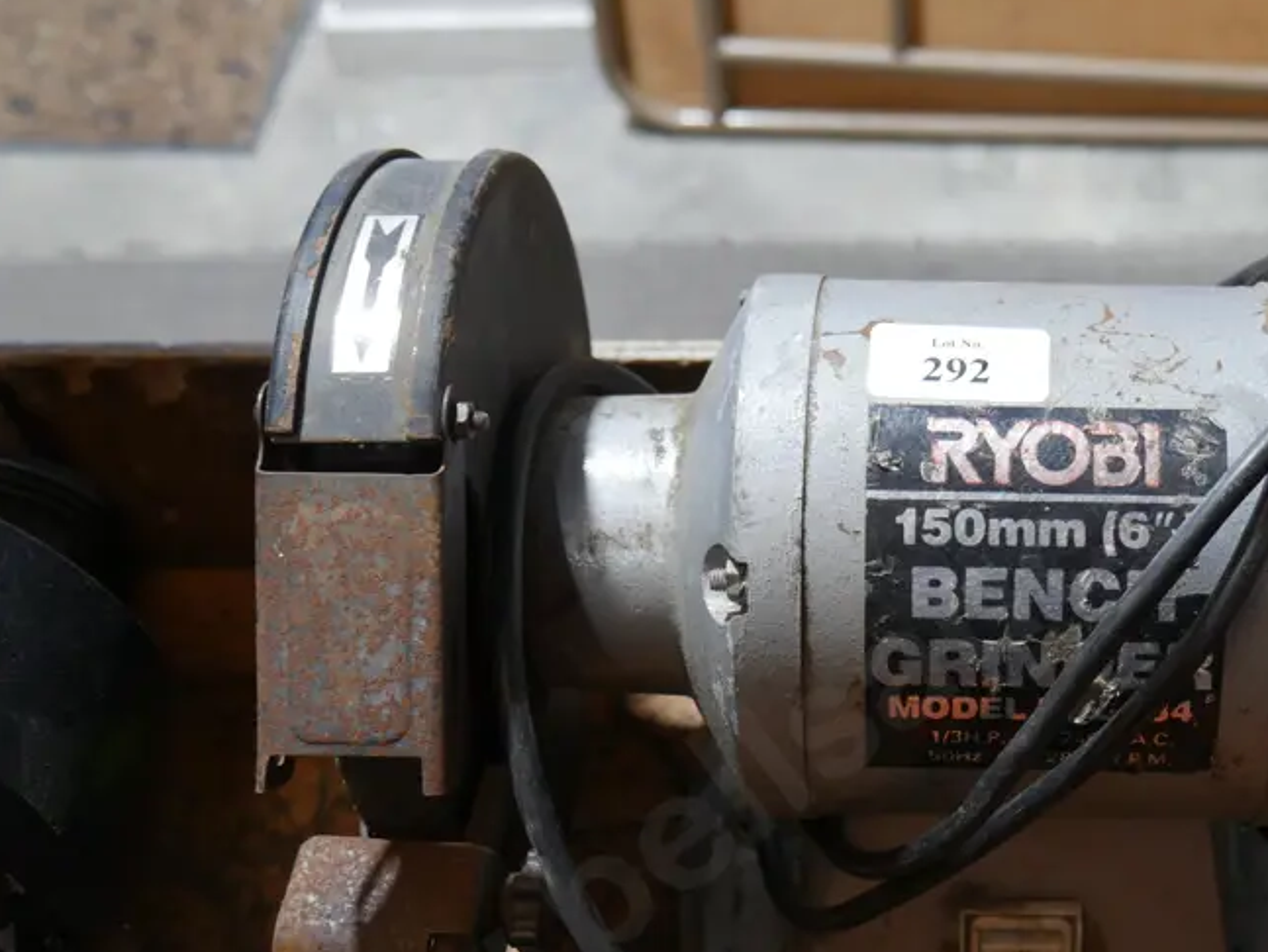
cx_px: 998
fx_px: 2089
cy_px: 606
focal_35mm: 57
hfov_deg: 32.9
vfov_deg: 25.6
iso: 400
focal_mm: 18
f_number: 4
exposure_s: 1/60
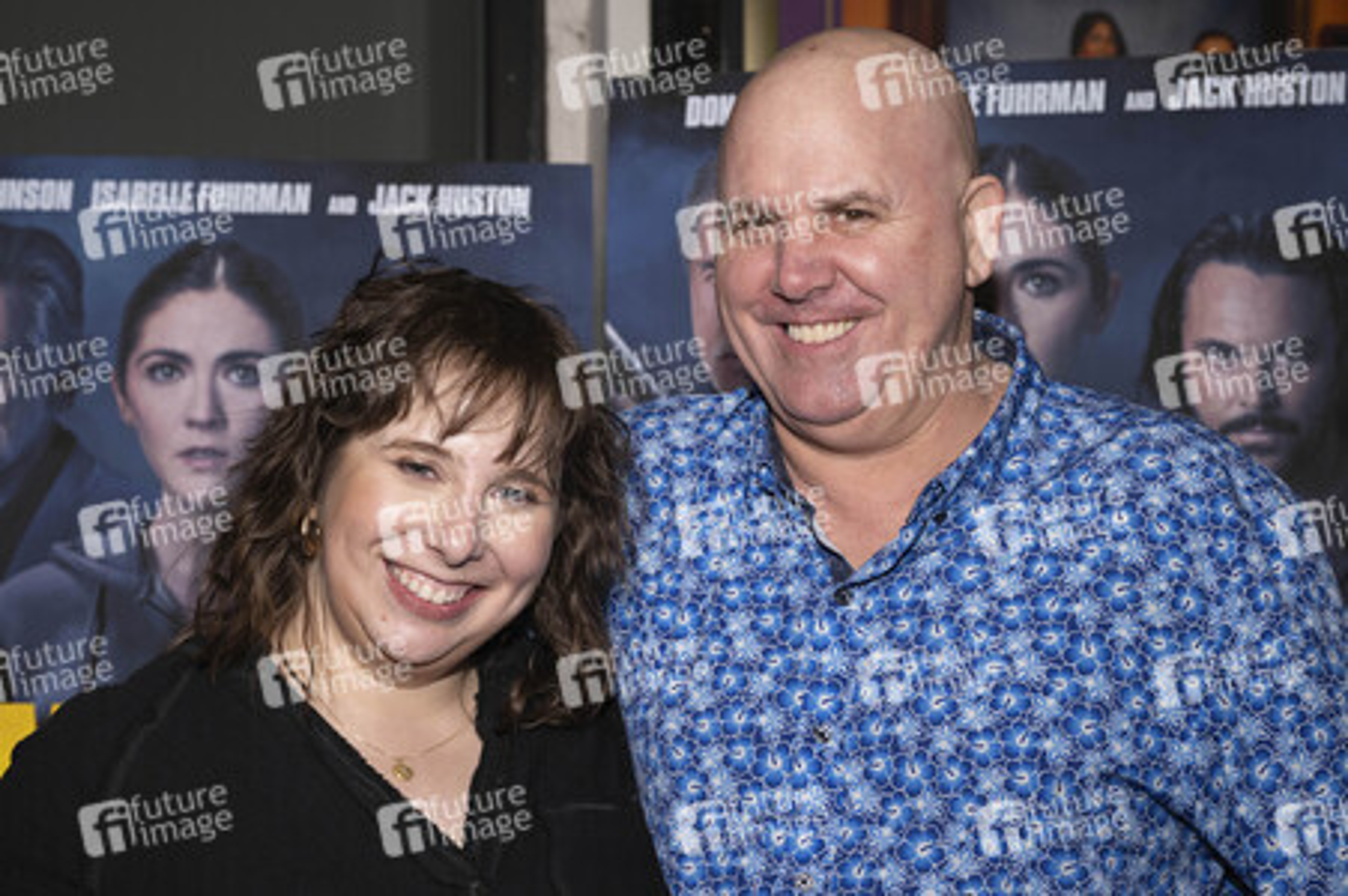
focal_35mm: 58
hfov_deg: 34.5
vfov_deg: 23.3
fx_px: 2170
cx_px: 674
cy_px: 448
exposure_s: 1/200
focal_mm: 58
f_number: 5.6
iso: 800
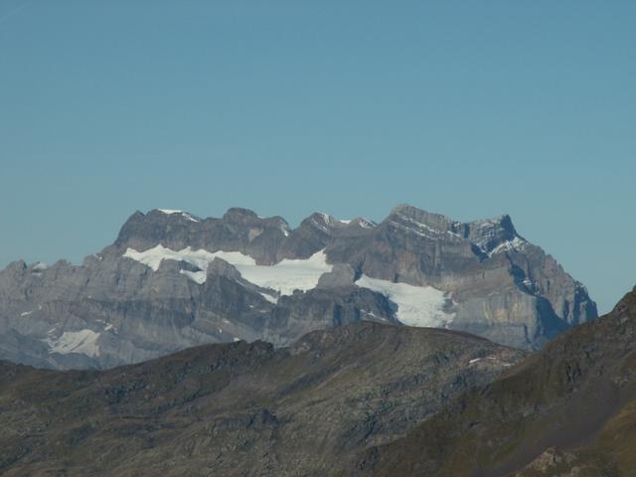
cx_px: 318
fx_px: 3711
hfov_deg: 9.8
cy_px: 238
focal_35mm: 202
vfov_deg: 7.4
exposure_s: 1/320
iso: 50
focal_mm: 33.01
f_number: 8
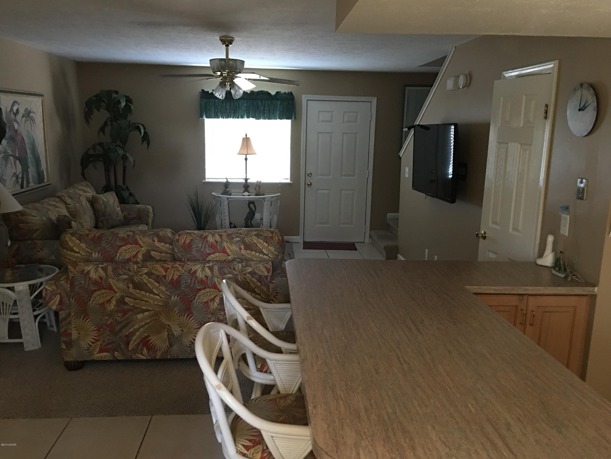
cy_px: 230
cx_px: 306
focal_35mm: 29
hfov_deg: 61.7
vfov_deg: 48.2
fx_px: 512
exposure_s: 1/4
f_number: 2.2
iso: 64
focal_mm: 4.15
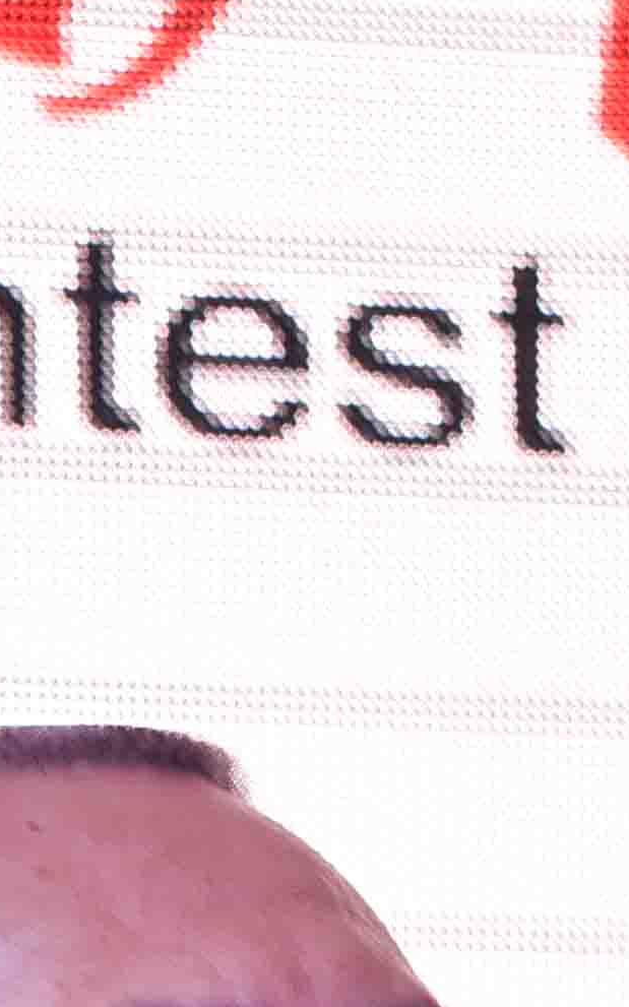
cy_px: 1252
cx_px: 282
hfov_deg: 1.8
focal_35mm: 743
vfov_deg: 2.8
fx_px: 20388
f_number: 9
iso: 1000
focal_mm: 120
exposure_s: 1/60
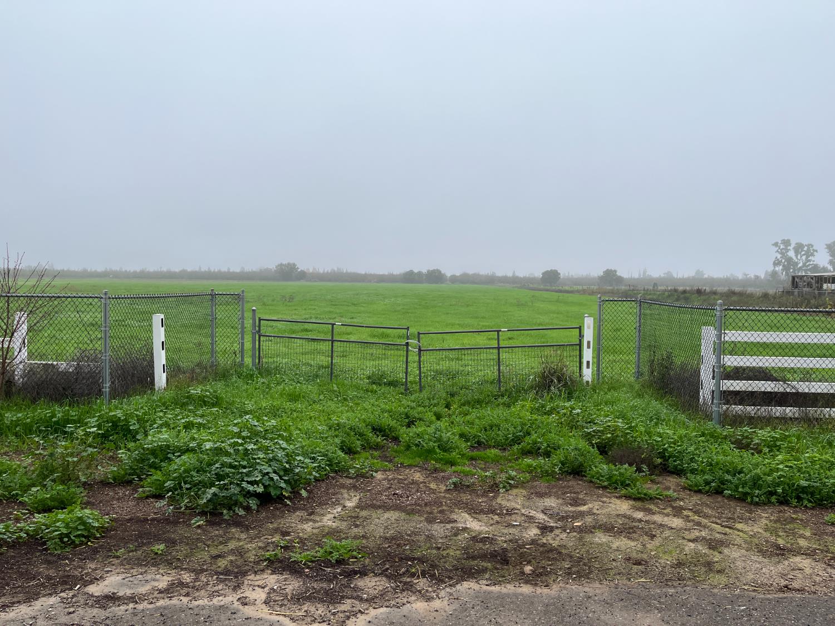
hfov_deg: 67.3
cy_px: 313
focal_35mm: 26
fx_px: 627
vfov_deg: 53.1
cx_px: 418
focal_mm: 5.1
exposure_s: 1/878
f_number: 1.6
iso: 50
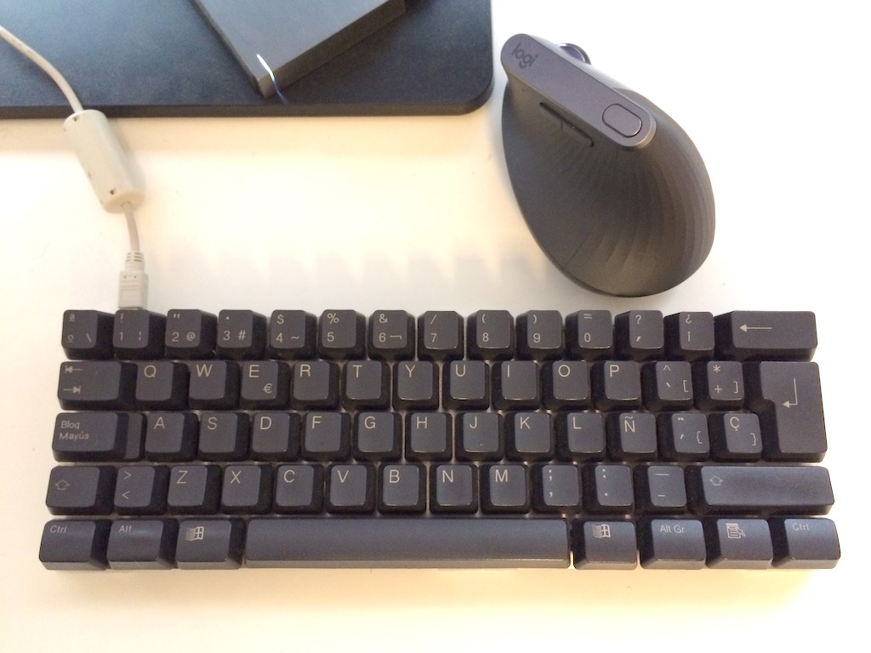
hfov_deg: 61.7
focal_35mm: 29
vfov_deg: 48.2
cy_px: 326
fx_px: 730
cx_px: 436
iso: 320
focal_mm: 4.15
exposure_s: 1/20
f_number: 2.2
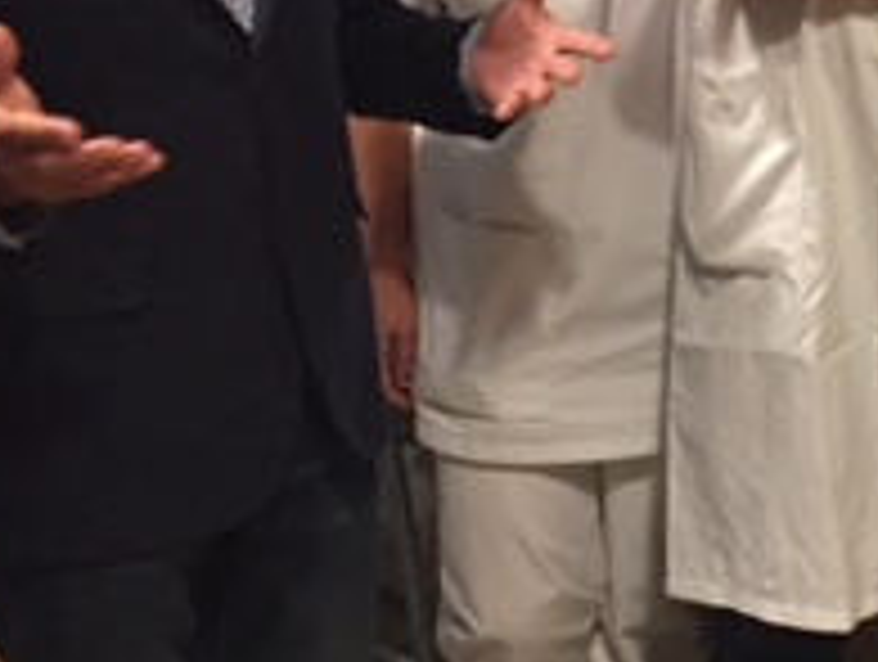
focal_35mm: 95
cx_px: 1090
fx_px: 2414
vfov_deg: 15.3
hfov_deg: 19.3
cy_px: -45
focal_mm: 4.15
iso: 320
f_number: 2.2
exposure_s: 1/33
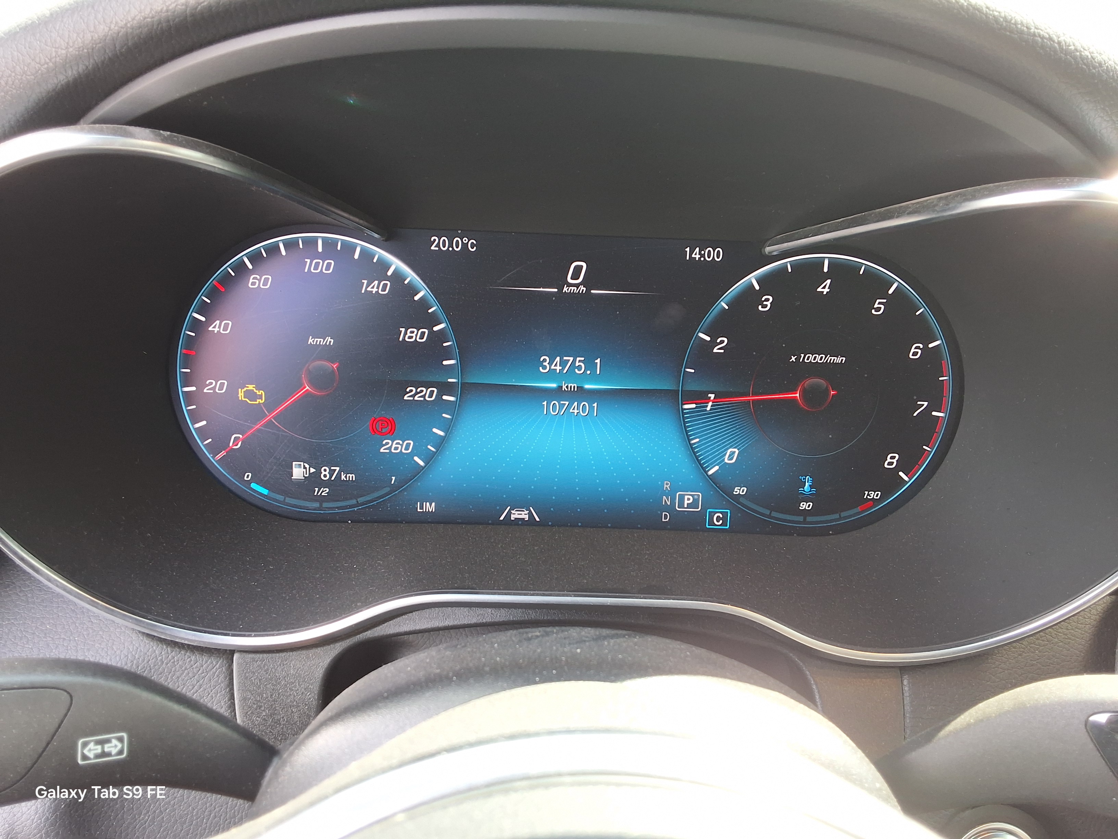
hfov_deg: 63.4
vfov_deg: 49.7
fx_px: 904
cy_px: 420
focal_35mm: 28
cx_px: 559
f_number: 1.9
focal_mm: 2.91
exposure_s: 1/60
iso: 64
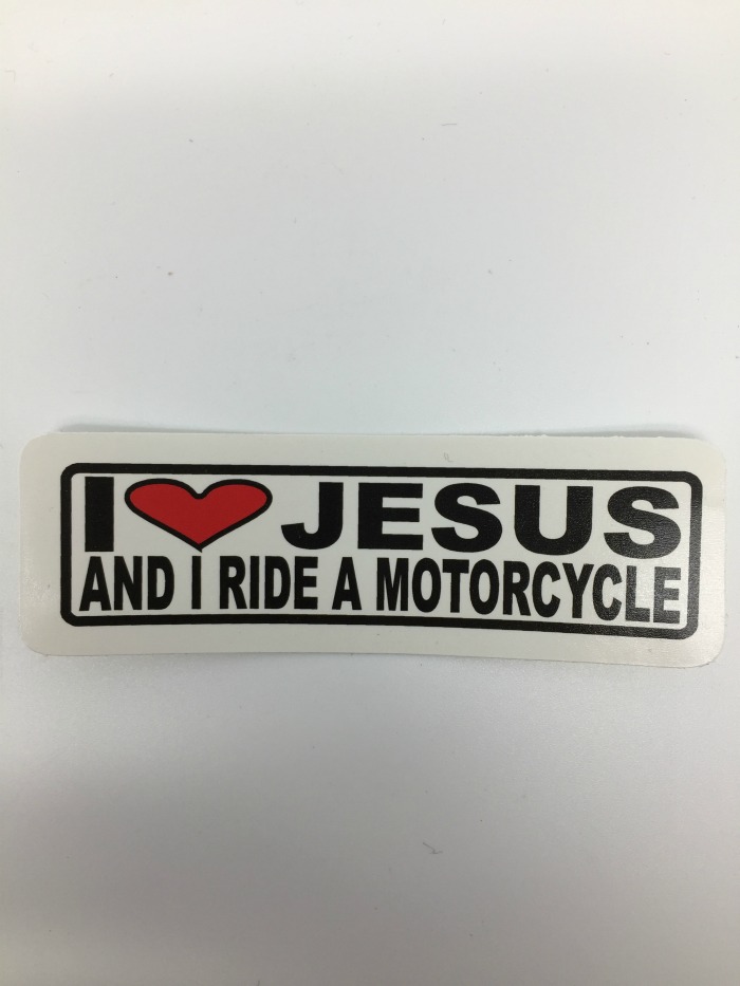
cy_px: 493
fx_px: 826
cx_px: 370
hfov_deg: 48.2
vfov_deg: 61.7
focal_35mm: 29
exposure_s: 1/100
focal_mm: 4.15
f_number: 2.2
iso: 40
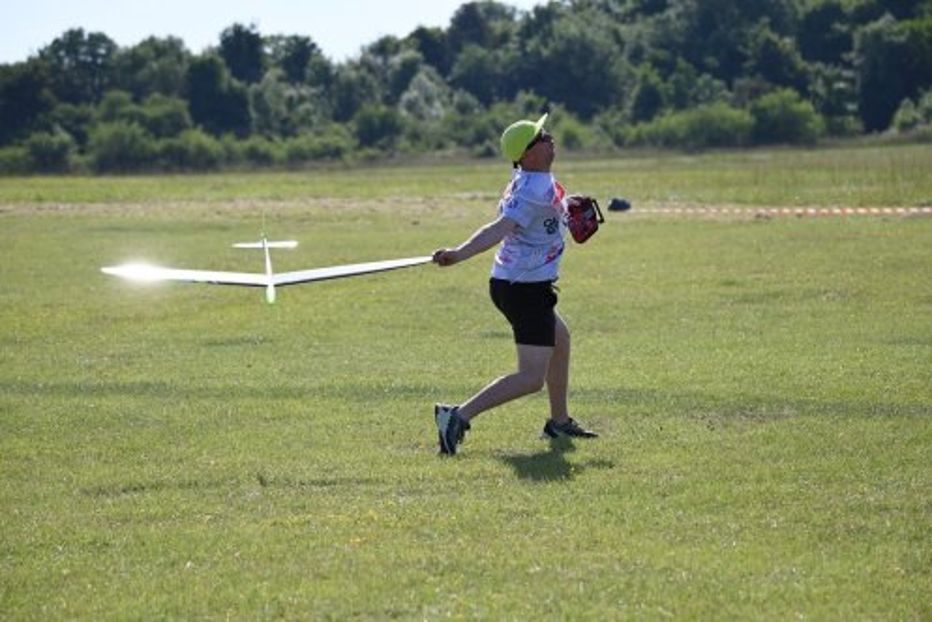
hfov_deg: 11.4
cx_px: 466
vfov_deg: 7.6
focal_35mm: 180
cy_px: 311
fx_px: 4663
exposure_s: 1/2500
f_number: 6.3
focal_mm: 180
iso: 500
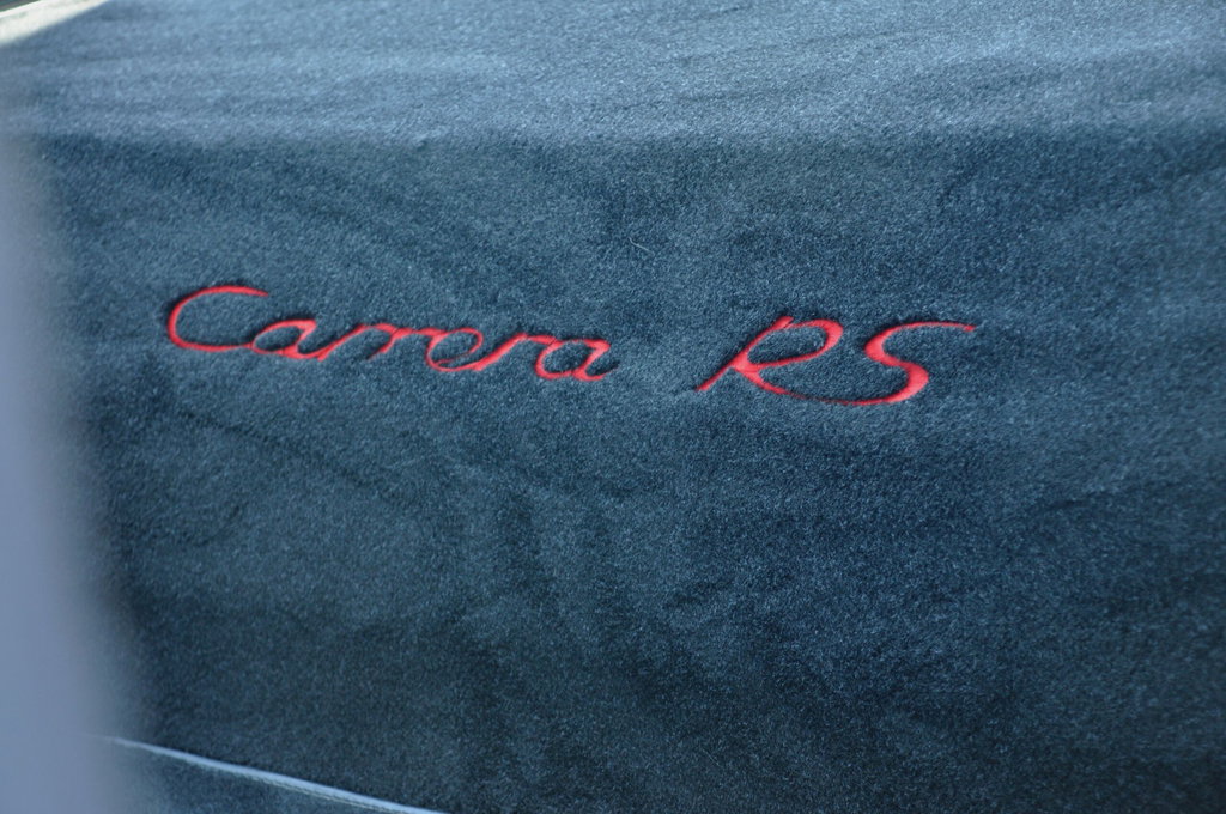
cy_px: 407
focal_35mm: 72
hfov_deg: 28.1
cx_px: 613
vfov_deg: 18.9
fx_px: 2449
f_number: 4.5
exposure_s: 1/13
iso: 500
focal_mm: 48
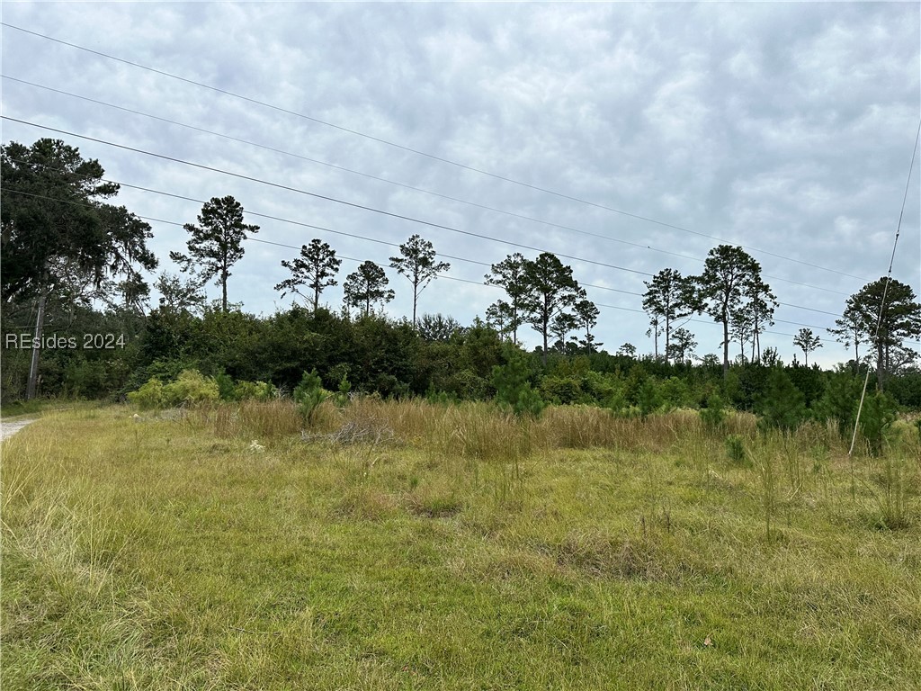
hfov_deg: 71.6
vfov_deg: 56.8
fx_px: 639
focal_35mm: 24
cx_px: 460
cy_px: 346
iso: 80
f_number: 1.78
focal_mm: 6.86
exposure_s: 1/2882
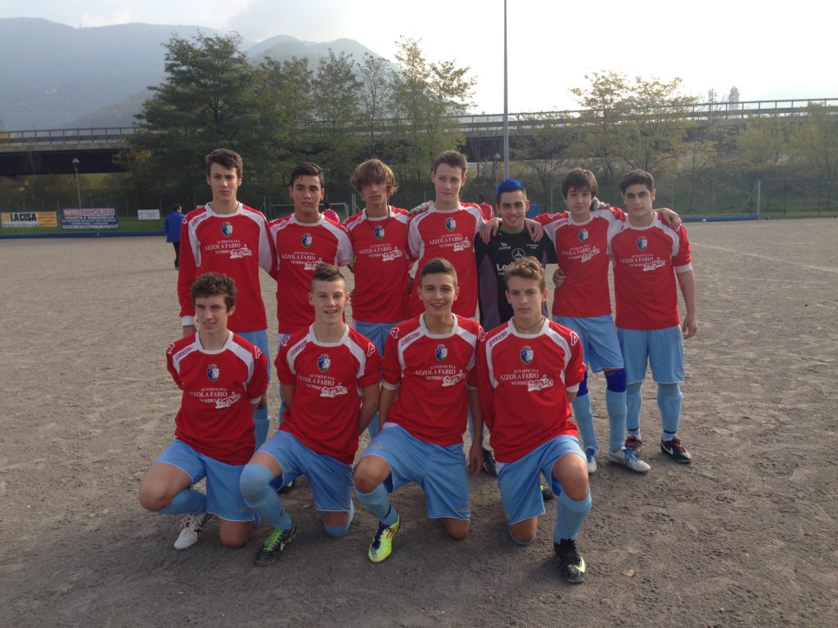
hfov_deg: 55.4
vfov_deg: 42.9
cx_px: 419
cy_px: 314
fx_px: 799
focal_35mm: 33
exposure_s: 1/763
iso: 50
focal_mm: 4.12
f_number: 2.4
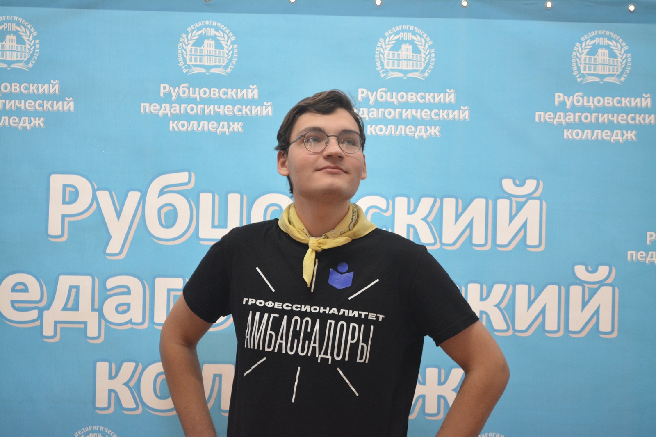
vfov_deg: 20.2
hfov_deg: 29.9
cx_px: 328
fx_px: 1230
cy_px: 218
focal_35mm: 68
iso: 1600
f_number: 5.3
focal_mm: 45
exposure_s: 1/80
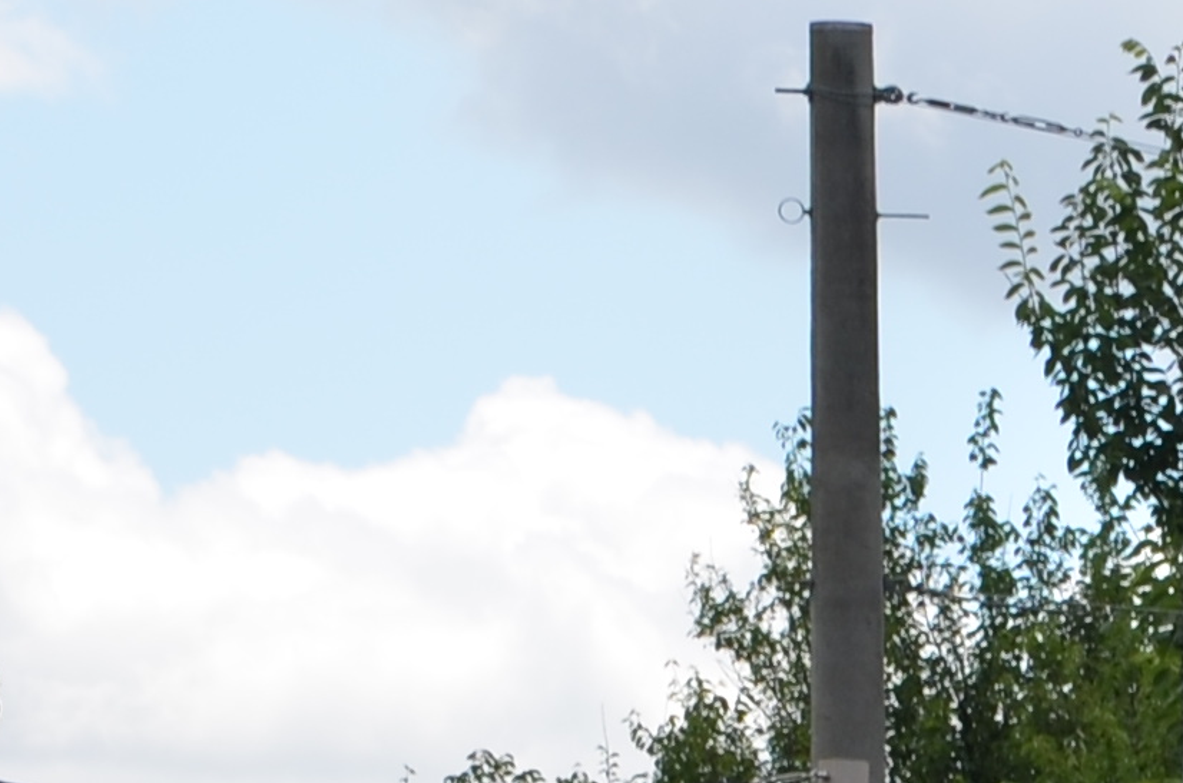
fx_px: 17019
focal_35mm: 519
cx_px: 3512
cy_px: 1530
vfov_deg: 2.6
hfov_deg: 3.9
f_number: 8
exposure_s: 1/250
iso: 100
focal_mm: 58
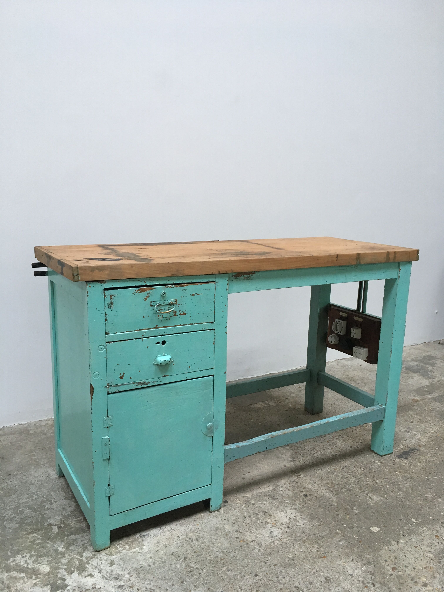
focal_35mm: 29
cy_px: 296
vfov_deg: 61.7
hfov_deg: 48.2
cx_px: 222
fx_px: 496
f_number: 2.2
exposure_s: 1/33
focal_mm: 4.15
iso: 100
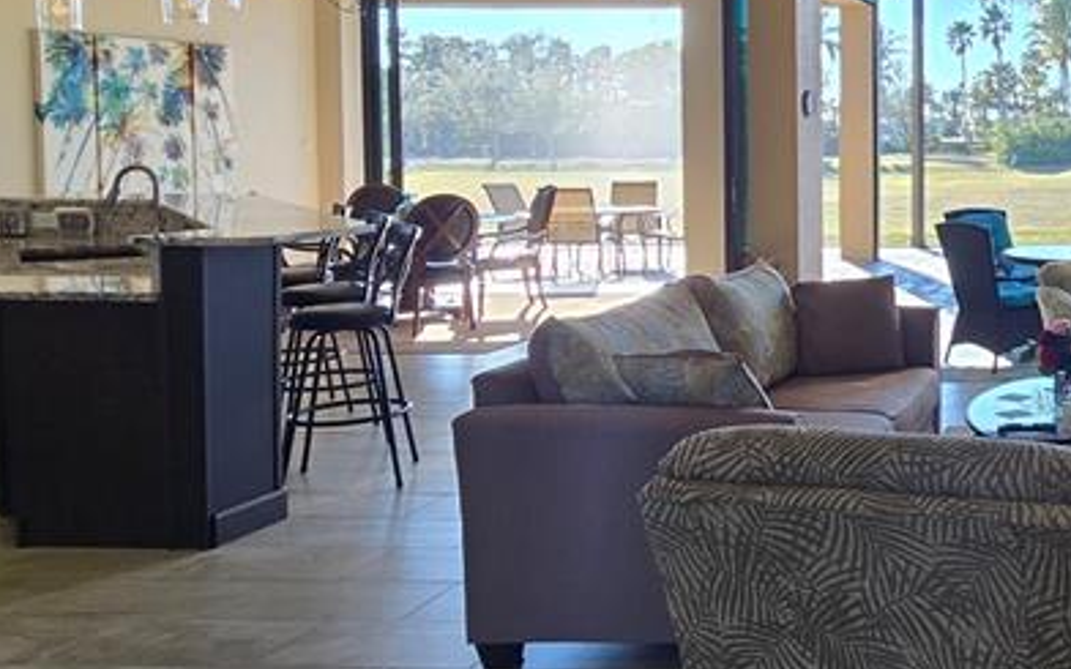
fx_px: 1051
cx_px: 1169
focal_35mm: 36
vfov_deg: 34.7
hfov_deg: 42.7
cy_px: 177
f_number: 2.2
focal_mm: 2.2
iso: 64
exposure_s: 1/120
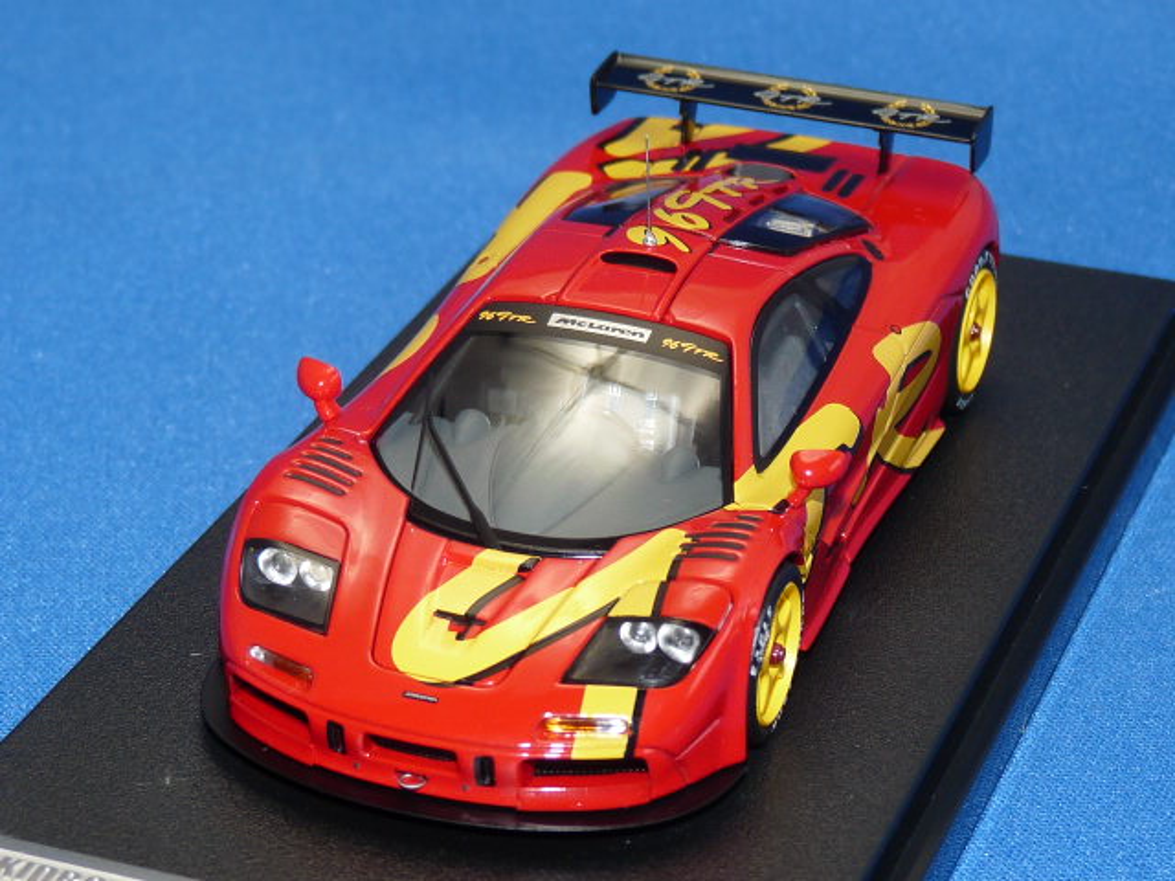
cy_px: 440
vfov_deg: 13.3
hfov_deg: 17.7
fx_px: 3768
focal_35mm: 111
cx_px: 588
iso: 100
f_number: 3.4
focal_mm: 11.1
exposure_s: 1/30
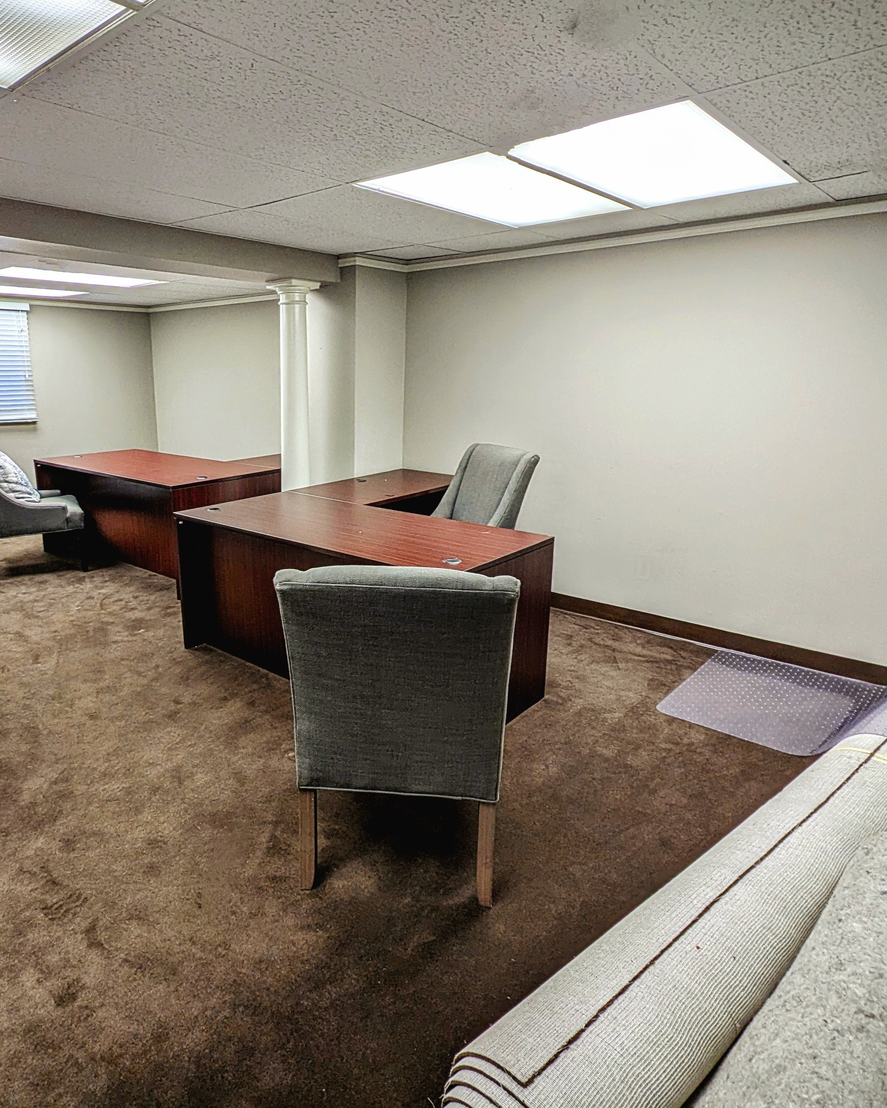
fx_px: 689
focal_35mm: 21
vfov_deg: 77.6
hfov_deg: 64.6
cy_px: 551
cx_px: 336
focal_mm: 2.35
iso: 41
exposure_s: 1/60
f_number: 2.2
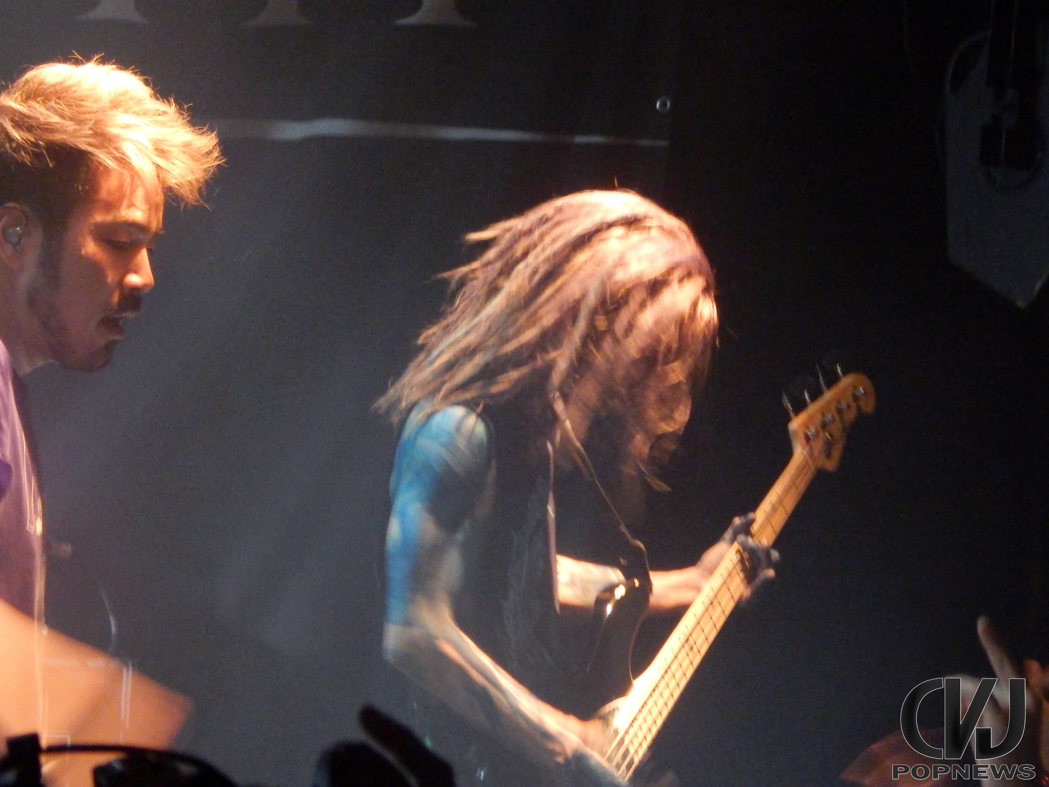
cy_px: 394
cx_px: 524
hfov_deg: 7.9
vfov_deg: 5.9
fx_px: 7576
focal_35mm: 250
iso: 1600
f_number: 5.6
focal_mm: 44.9
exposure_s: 1/15
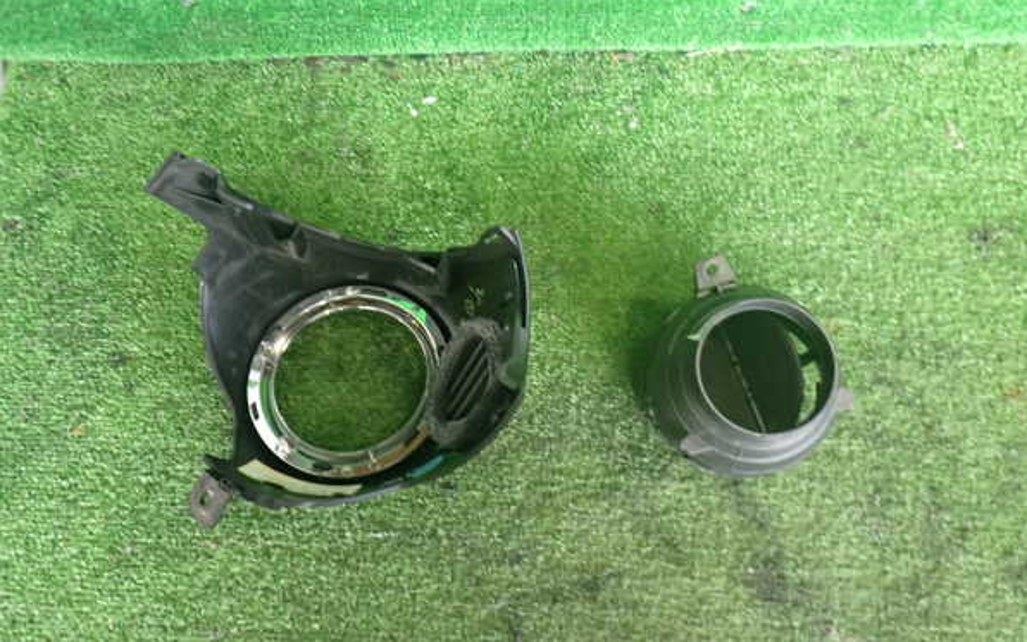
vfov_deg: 39.4
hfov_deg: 59.6
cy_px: 301
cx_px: 515
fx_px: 896
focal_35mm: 32
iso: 250
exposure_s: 1/30
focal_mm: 5.4
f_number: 2.3
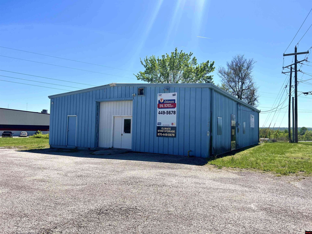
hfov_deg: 67.3
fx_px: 234
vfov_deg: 53.1
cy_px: 117
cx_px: 156
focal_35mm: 26
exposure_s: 1/5319
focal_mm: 5.7
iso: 50
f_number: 1.5
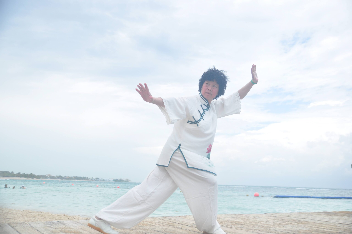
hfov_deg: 53.2
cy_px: 117
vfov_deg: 36.8
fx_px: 352
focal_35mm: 36
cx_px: 176
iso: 400
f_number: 3.5
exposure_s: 1/4000
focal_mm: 24
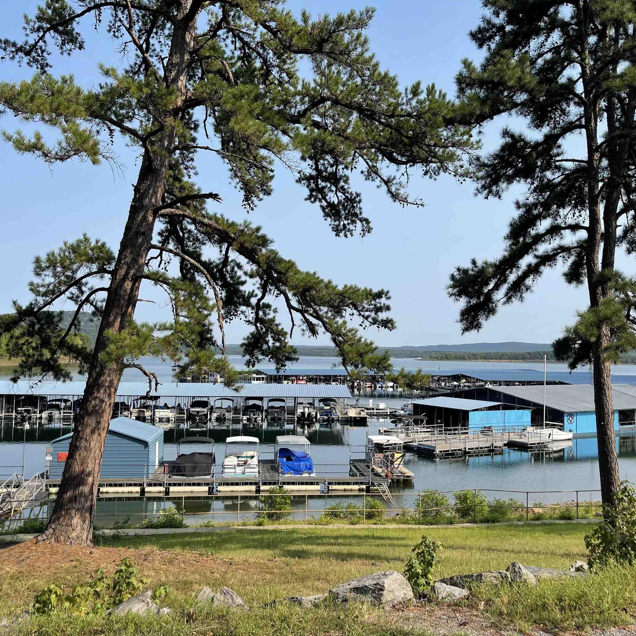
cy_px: 315
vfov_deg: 52.5
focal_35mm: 31
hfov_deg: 52.5
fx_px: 644
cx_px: 337
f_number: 1.6
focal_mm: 5.1
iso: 32
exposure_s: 1/2924
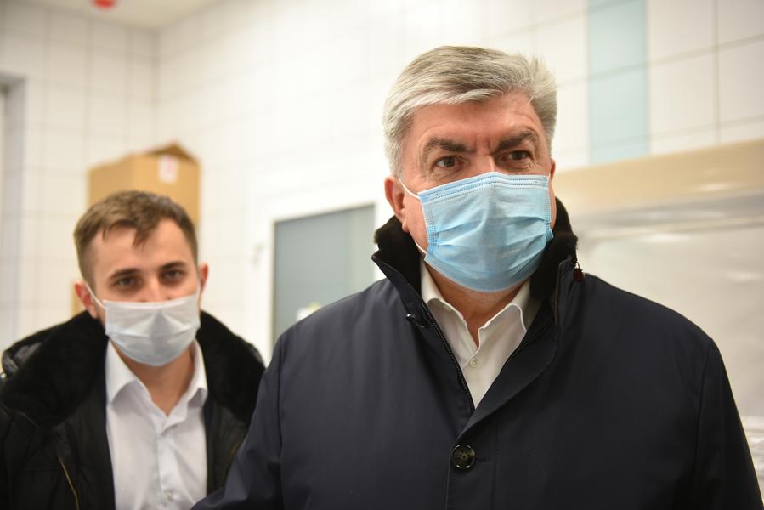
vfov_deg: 28.1
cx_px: 382
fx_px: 1019
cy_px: 255
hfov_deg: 41.1
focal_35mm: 48
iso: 800
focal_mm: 48
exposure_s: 1/125
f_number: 2.8
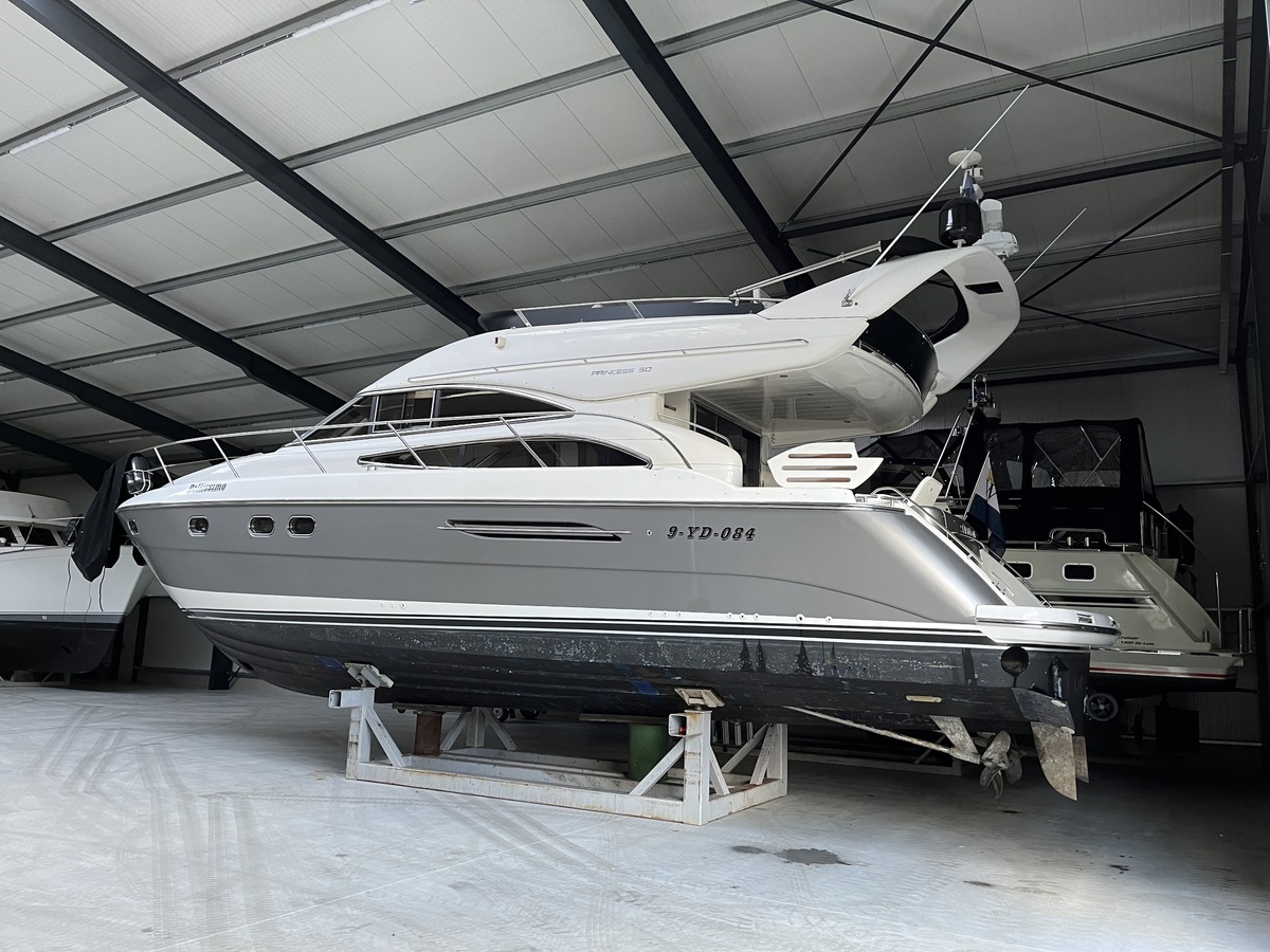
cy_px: 476
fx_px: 954
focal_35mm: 26
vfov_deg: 53.1
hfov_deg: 67.3
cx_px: 635
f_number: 1.6
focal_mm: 5.1
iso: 125
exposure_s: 1/86
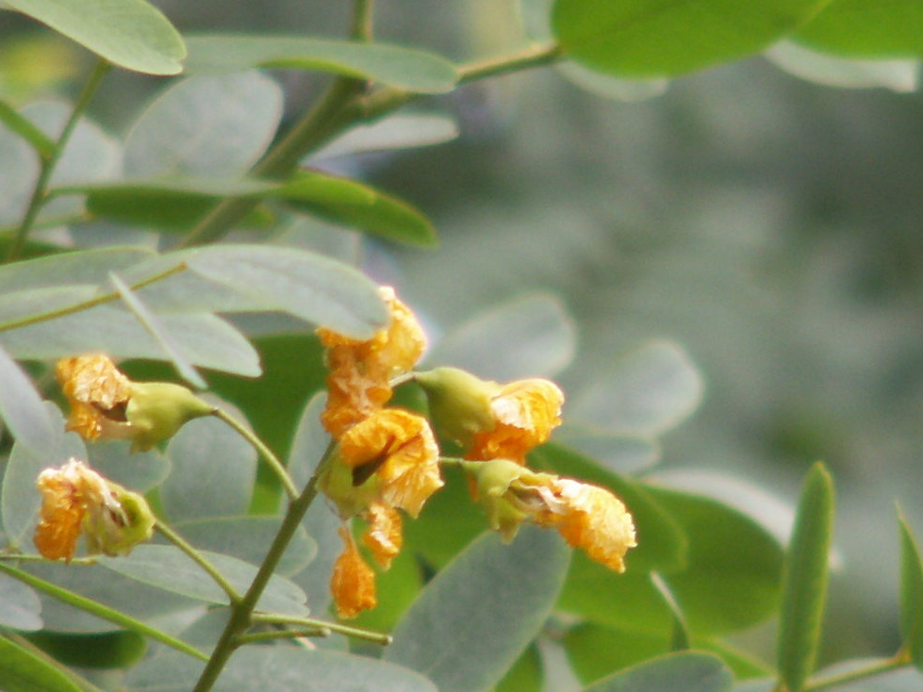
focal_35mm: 858
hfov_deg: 2.3
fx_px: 22875
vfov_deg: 1.7
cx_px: 443
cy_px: 667
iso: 50
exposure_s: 1/125
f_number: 4.5
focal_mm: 69.5
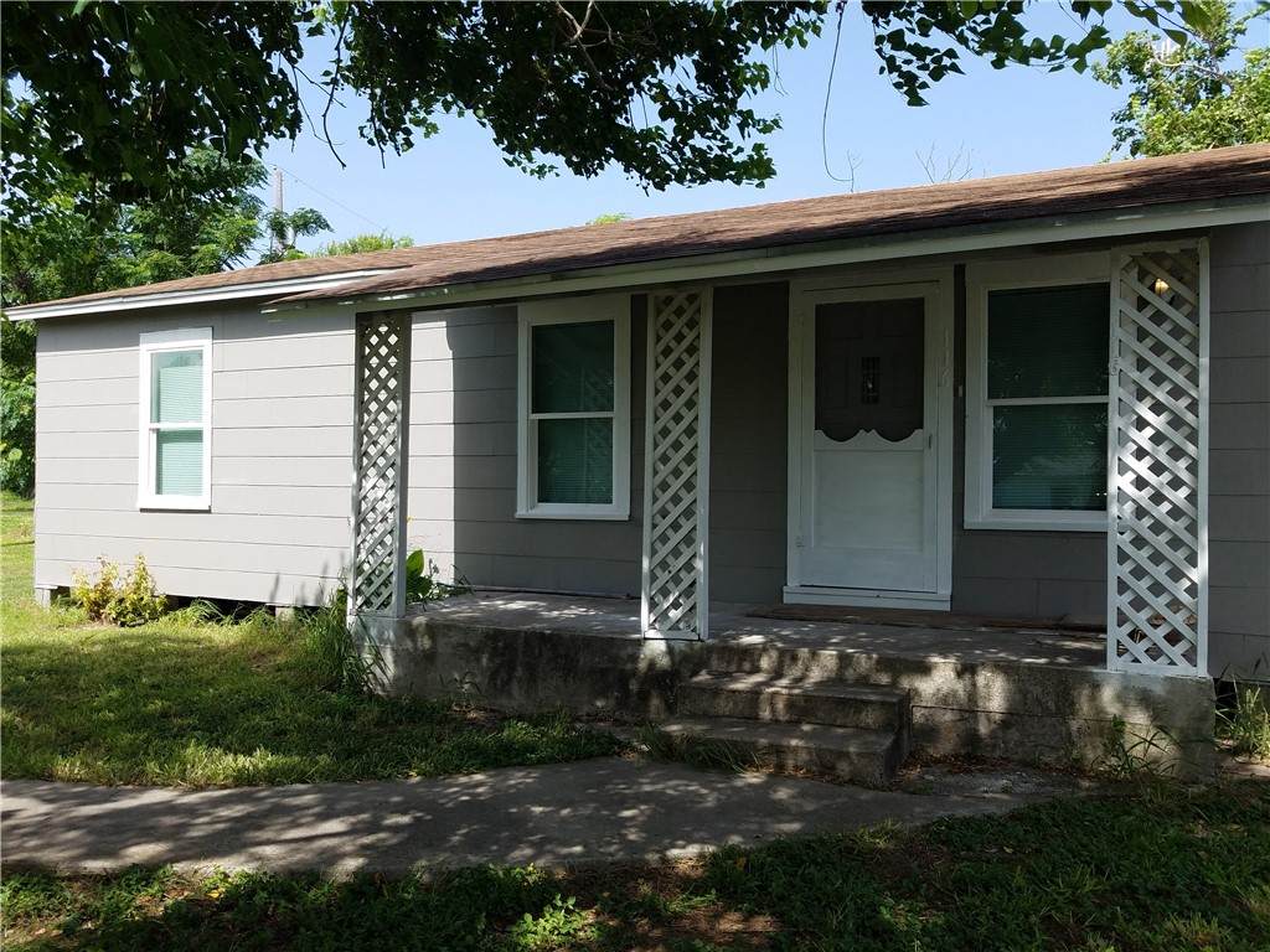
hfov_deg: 67.3
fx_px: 954
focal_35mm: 26
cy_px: 476
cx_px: 635
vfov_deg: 53.1
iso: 50
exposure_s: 1/1324
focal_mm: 4.2
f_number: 1.7
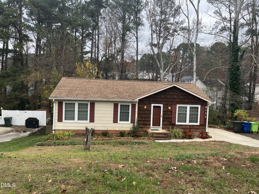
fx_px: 195
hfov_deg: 67.3
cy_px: 97
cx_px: 130
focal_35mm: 26
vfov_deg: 53.1
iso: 40
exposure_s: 1/150
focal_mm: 5.1
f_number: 1.6
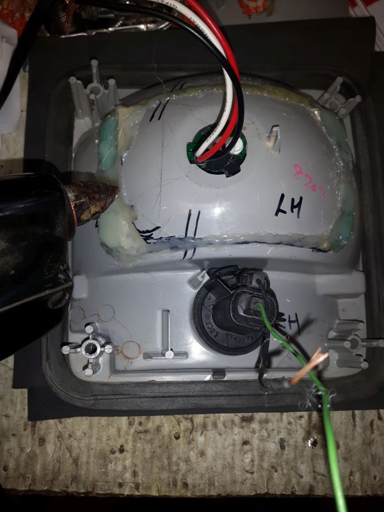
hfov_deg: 45.4
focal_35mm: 31
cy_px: 256
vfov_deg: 58.4
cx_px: 192
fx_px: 459
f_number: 1.9
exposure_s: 1/142
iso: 40
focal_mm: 3.7
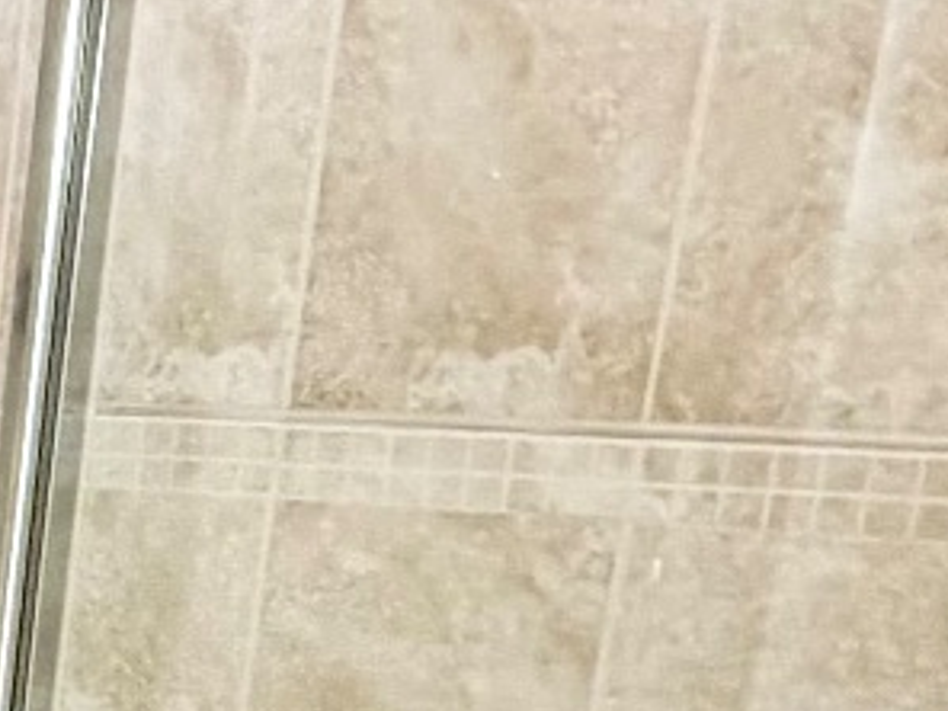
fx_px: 2656
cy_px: 1012
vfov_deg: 14.4
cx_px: -1131
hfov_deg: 15.0
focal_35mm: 97
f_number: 2.2
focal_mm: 2.22
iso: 250
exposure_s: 1/121
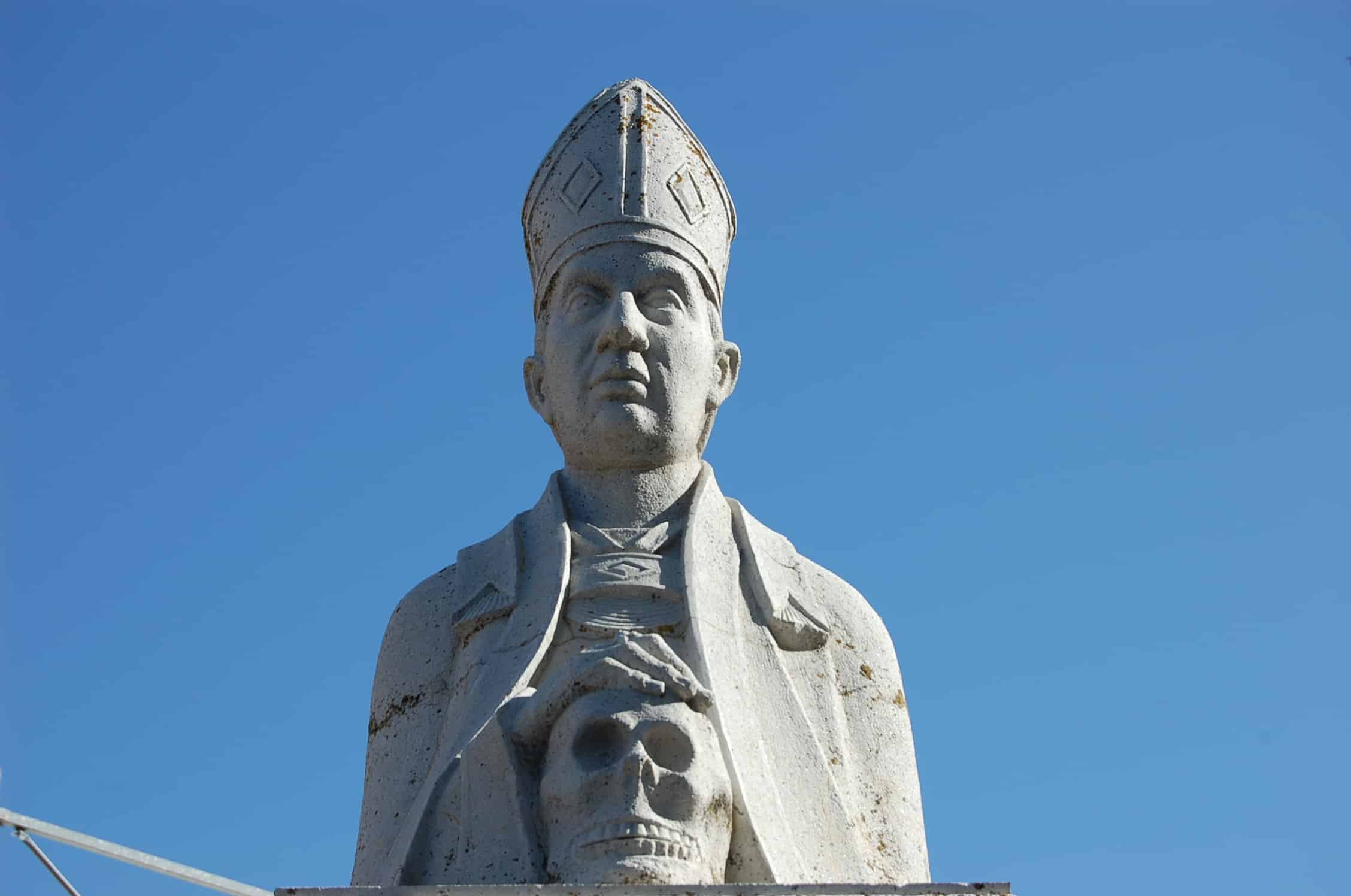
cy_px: 448
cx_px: 676
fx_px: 3091
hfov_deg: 24.7
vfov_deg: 16.5
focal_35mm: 82
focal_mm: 55
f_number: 9
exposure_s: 1/320
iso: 200
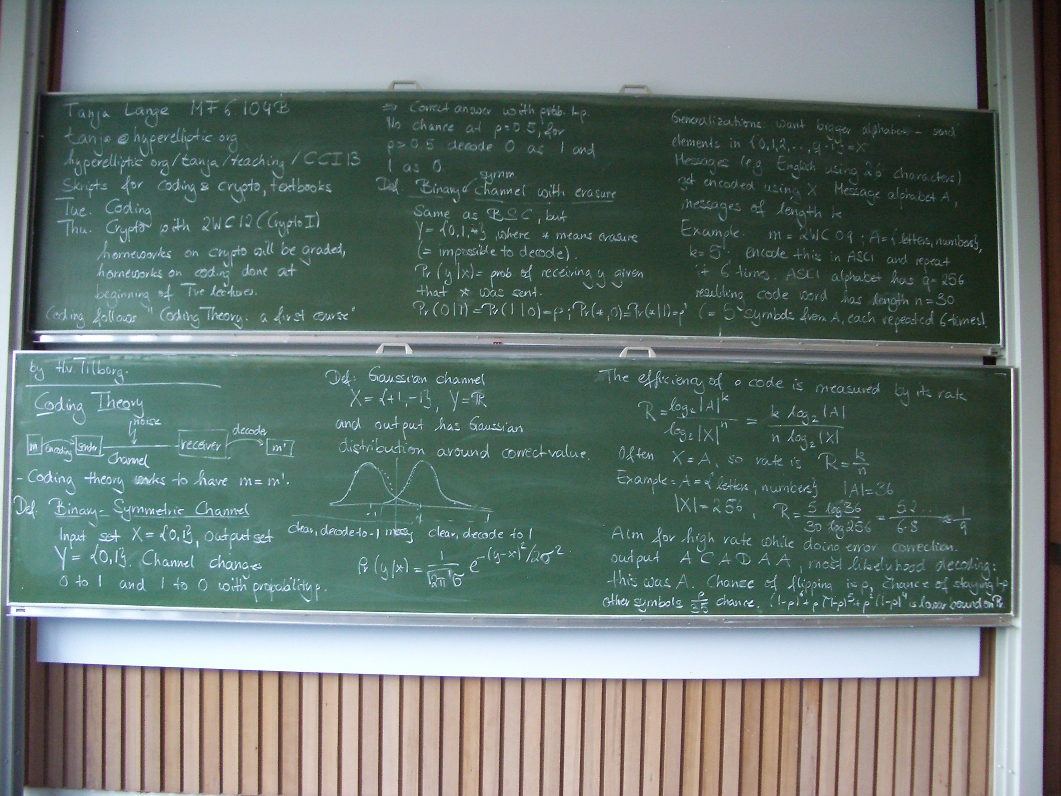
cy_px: 398
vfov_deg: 40.7
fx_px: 1073
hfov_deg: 52.6
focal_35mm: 35
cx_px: 530
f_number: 2.6
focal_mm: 5.8
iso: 200
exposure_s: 1/20
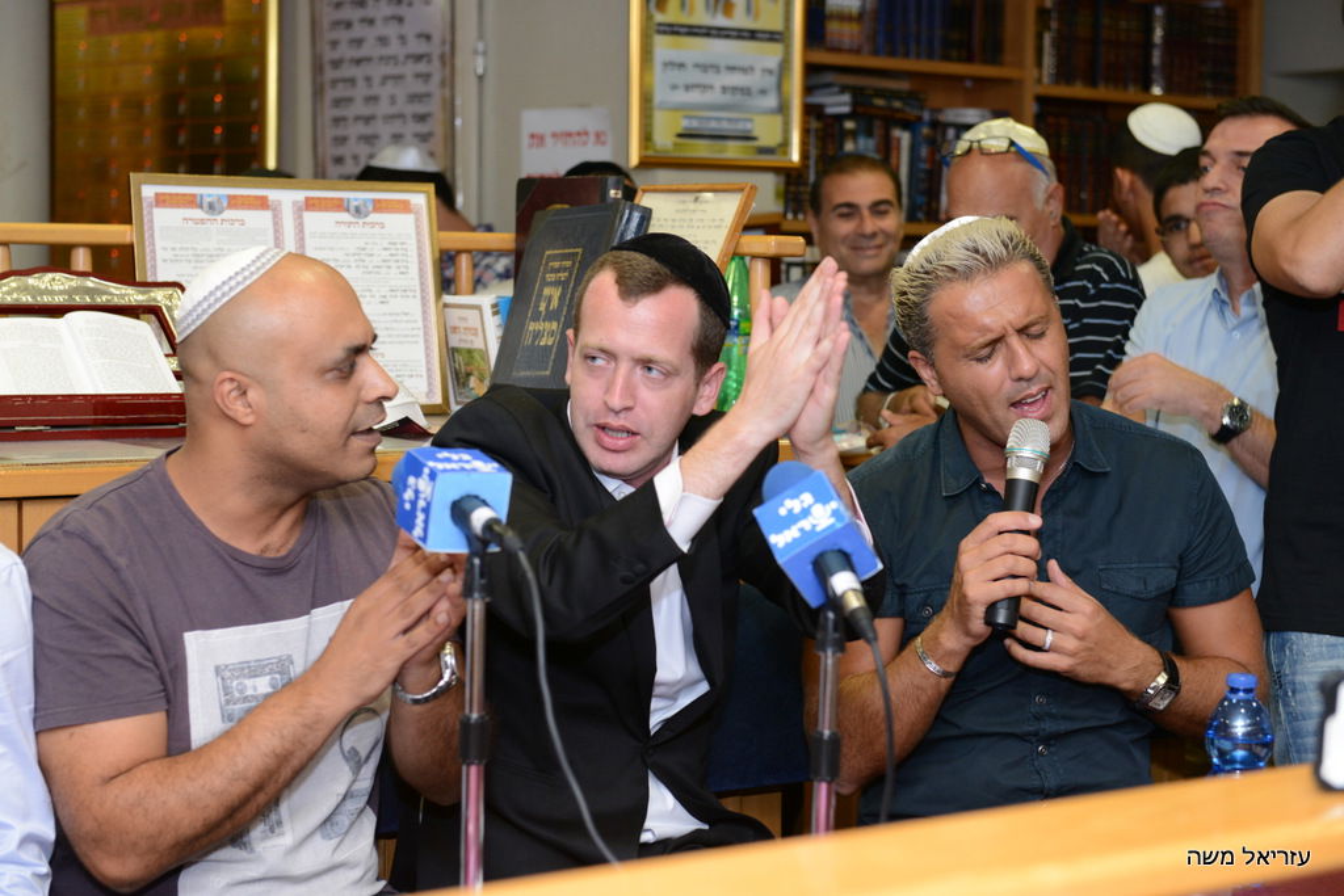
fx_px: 2614
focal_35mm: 70
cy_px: 448
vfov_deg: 19.5
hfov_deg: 28.8
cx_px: 672
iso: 1250
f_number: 5
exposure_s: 1/100
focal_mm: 70
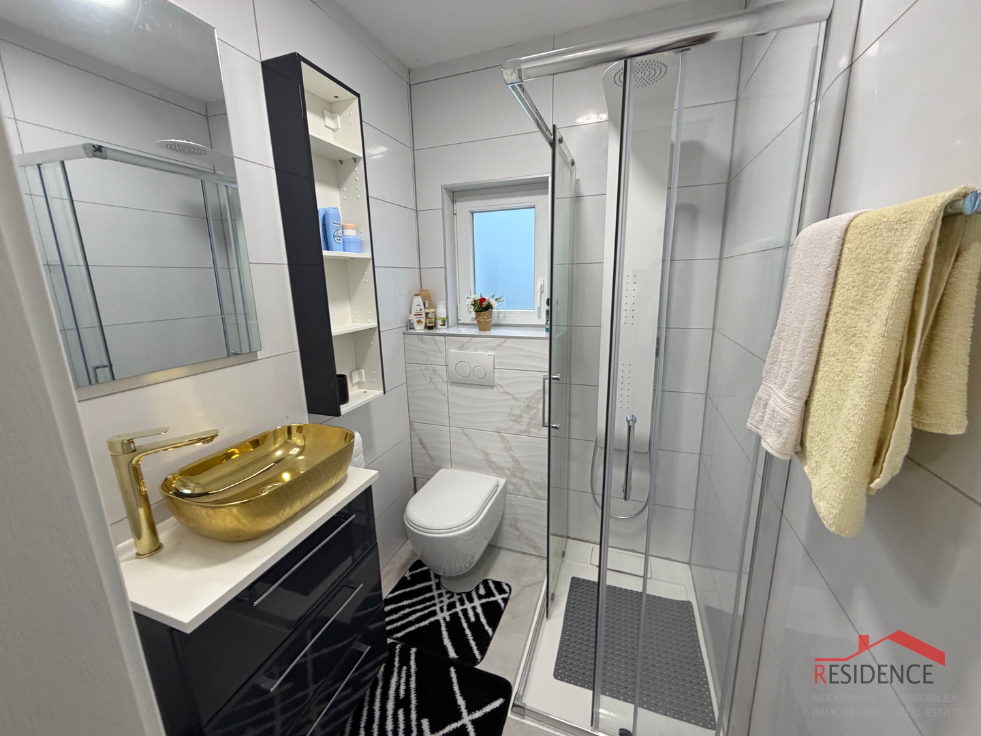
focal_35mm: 14
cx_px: 490
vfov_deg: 85.7
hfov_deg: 102.1
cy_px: 368
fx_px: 397
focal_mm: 2.22
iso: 160
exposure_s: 1/100
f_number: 2.2
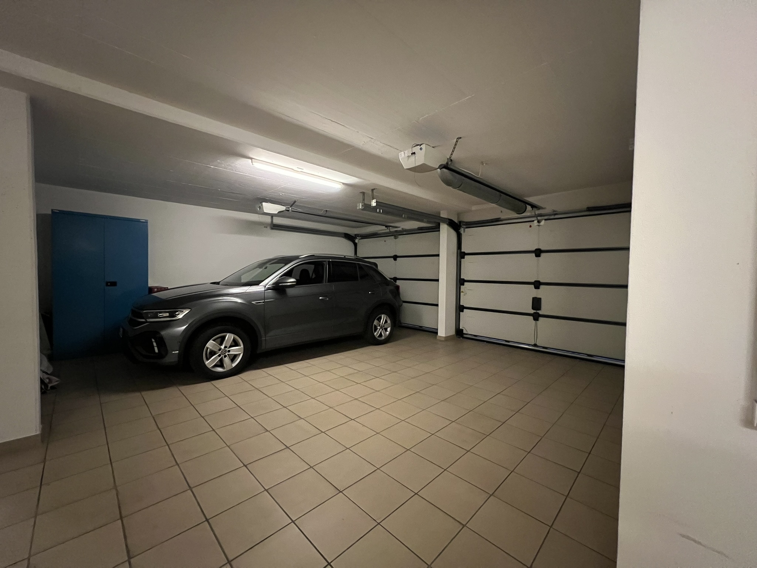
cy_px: 284
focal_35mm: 13
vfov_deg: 89.9
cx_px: 378
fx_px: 284
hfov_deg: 106.2
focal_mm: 1.57
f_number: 1.8
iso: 1000
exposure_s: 1/34
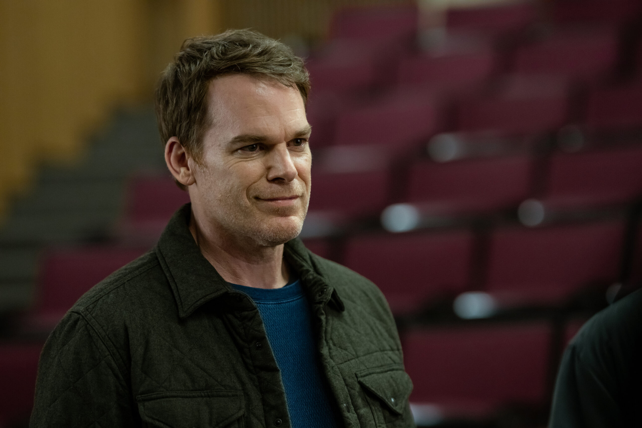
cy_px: 214
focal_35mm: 135
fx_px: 2407
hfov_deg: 15.2
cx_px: 321
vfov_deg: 10.2
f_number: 2.5
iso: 1600
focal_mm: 135
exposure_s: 1/160
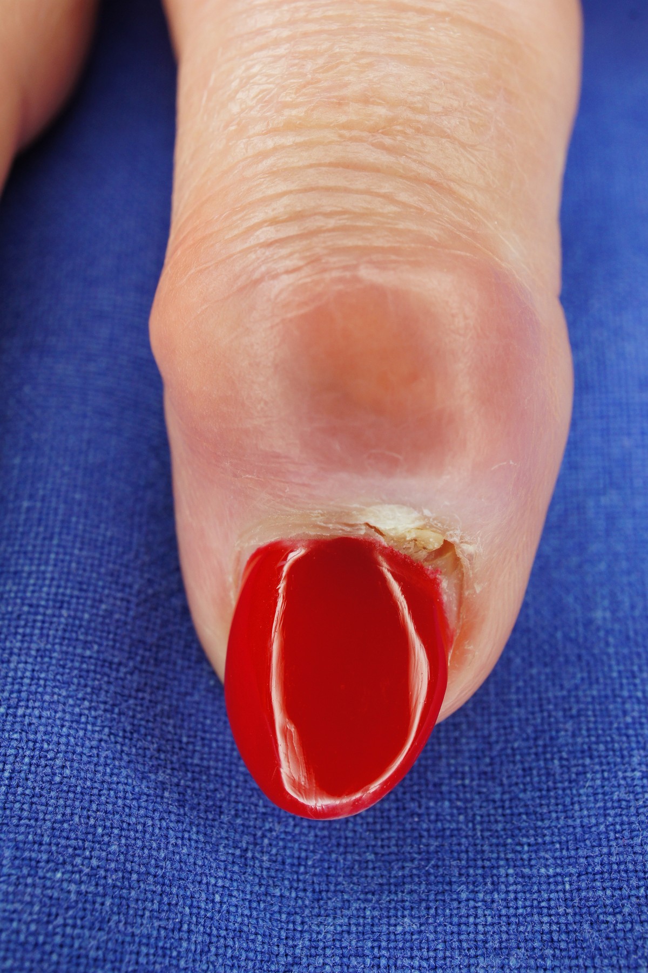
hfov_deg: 29.8
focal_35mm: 45
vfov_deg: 43.6
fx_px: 1216
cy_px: 486
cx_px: 324
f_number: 11
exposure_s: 1/60
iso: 400
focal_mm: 30
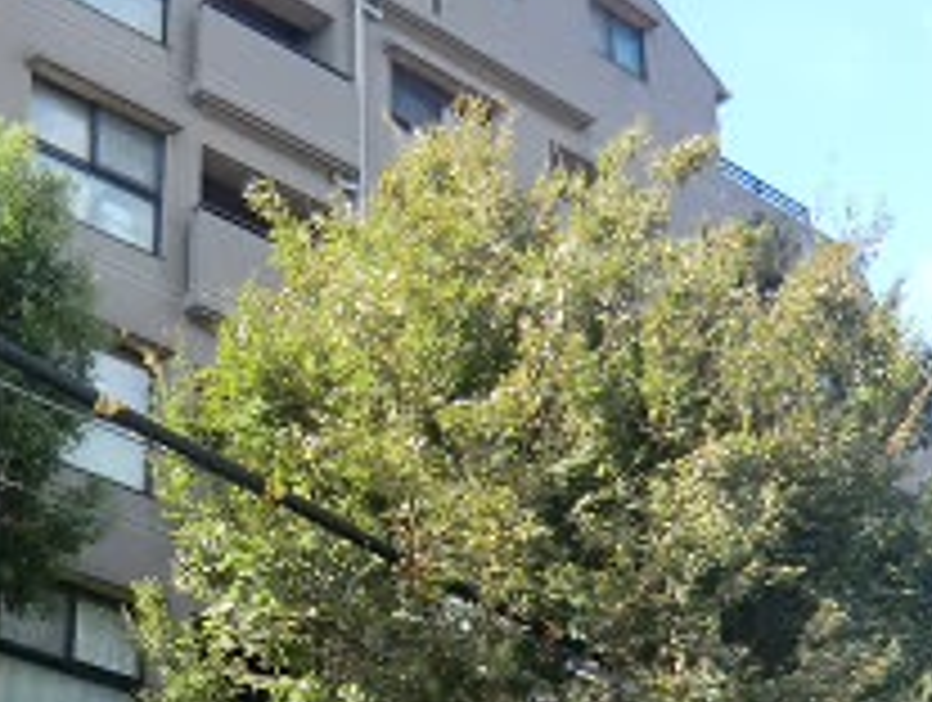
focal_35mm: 81
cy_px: 560
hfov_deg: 24.0
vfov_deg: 18.1
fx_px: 2185
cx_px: 302
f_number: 3.2
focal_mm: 4.3
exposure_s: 1/125
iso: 64
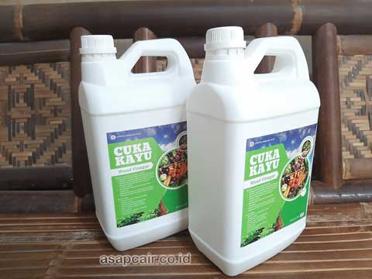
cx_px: 186
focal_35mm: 27
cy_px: 140
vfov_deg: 51.4
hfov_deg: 65.3
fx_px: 290
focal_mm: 3.93
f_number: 1.7
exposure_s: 1/20
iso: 500
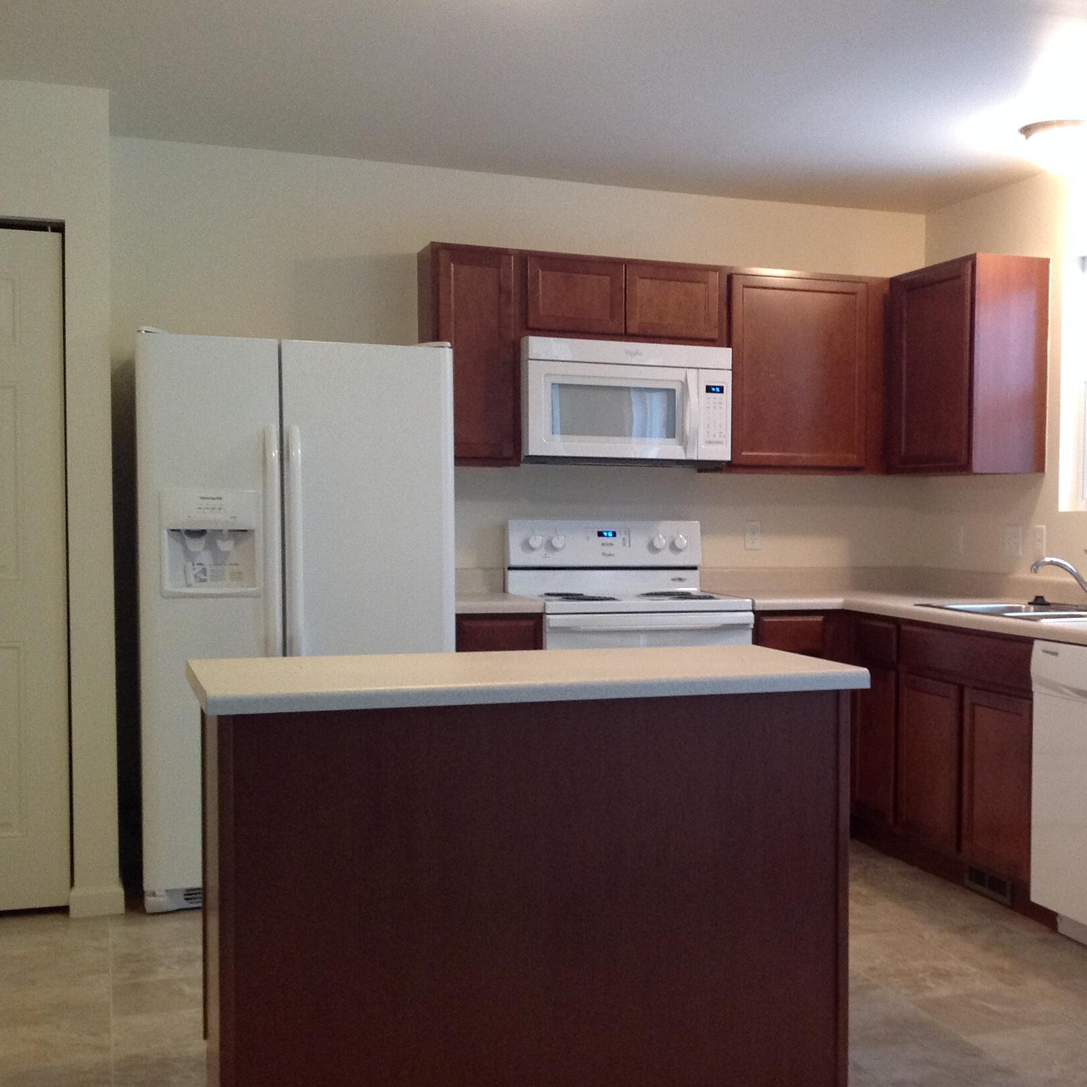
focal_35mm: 49
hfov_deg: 34.0
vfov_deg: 34.6
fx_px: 1741
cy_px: 622
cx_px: 806
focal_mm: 4.28
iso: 200
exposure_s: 1/15
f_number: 2.4
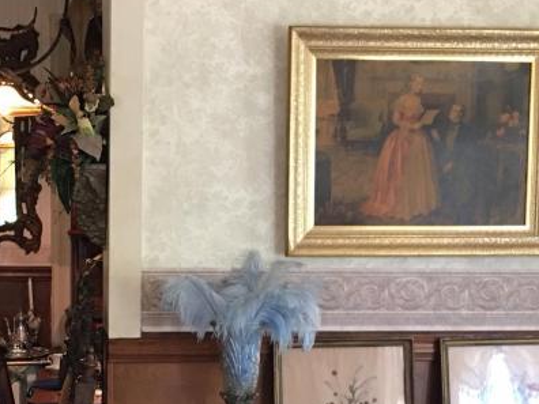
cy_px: 333
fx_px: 1168
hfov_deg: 25.8
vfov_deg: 19.4
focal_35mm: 75
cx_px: 170
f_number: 2.2
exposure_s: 1/15
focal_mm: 4.15
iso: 64
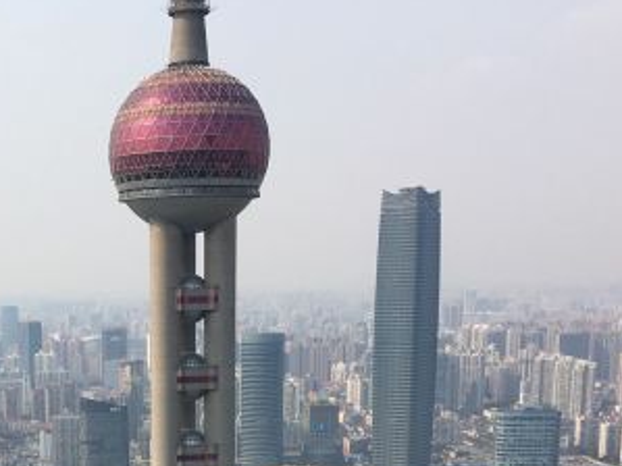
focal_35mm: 68
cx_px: 73
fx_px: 1221
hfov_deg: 27.6
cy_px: 536
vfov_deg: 20.4
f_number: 2.2
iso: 25
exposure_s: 1/2137
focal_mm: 4.15
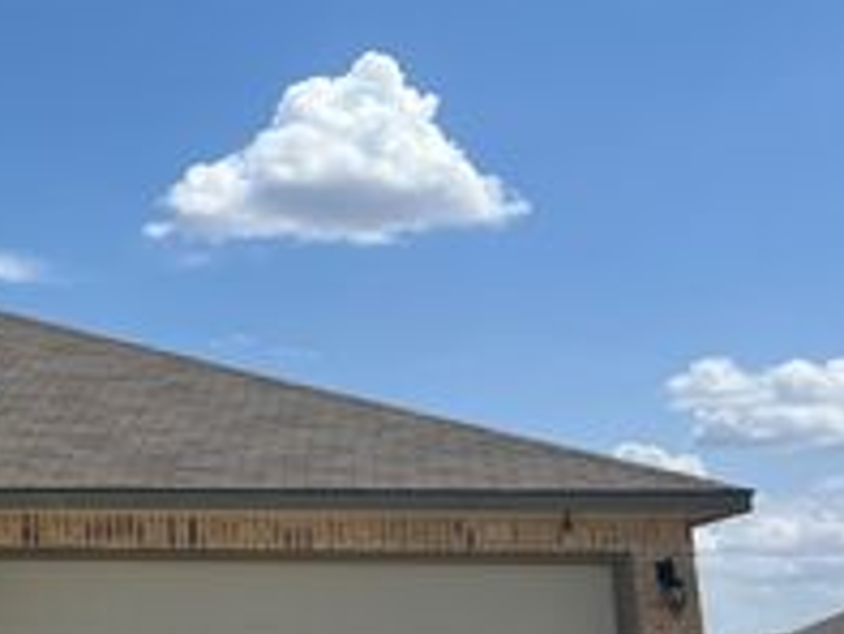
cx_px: -124
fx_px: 1610
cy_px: 298
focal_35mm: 66
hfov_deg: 26.6
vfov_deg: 22.3
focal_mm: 5.7
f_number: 1.5
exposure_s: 1/7463
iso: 50
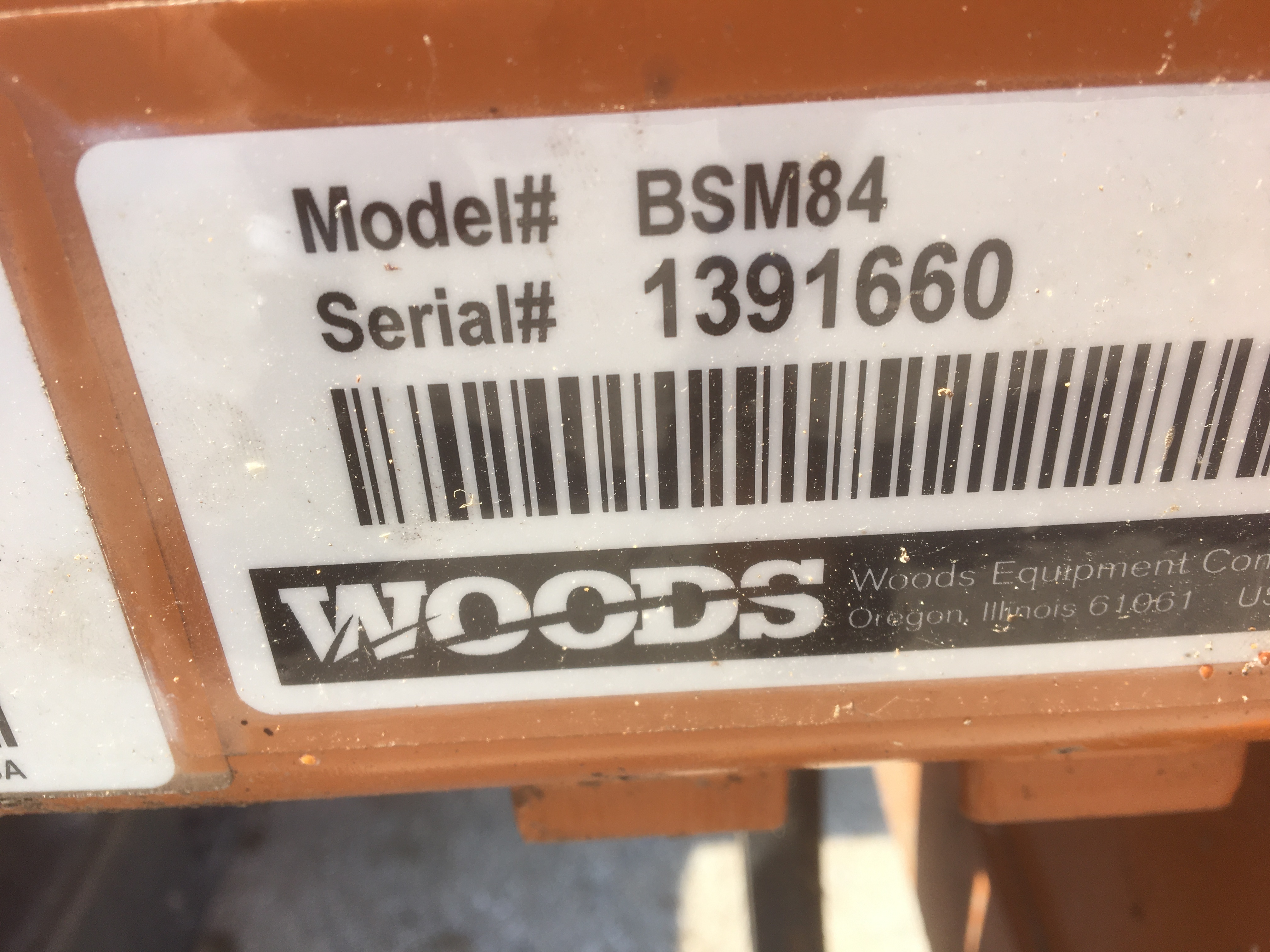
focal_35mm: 29
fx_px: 1064
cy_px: 476
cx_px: 635
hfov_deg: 61.7
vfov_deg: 48.2
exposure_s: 1/496
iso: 25
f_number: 2.2
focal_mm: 4.15
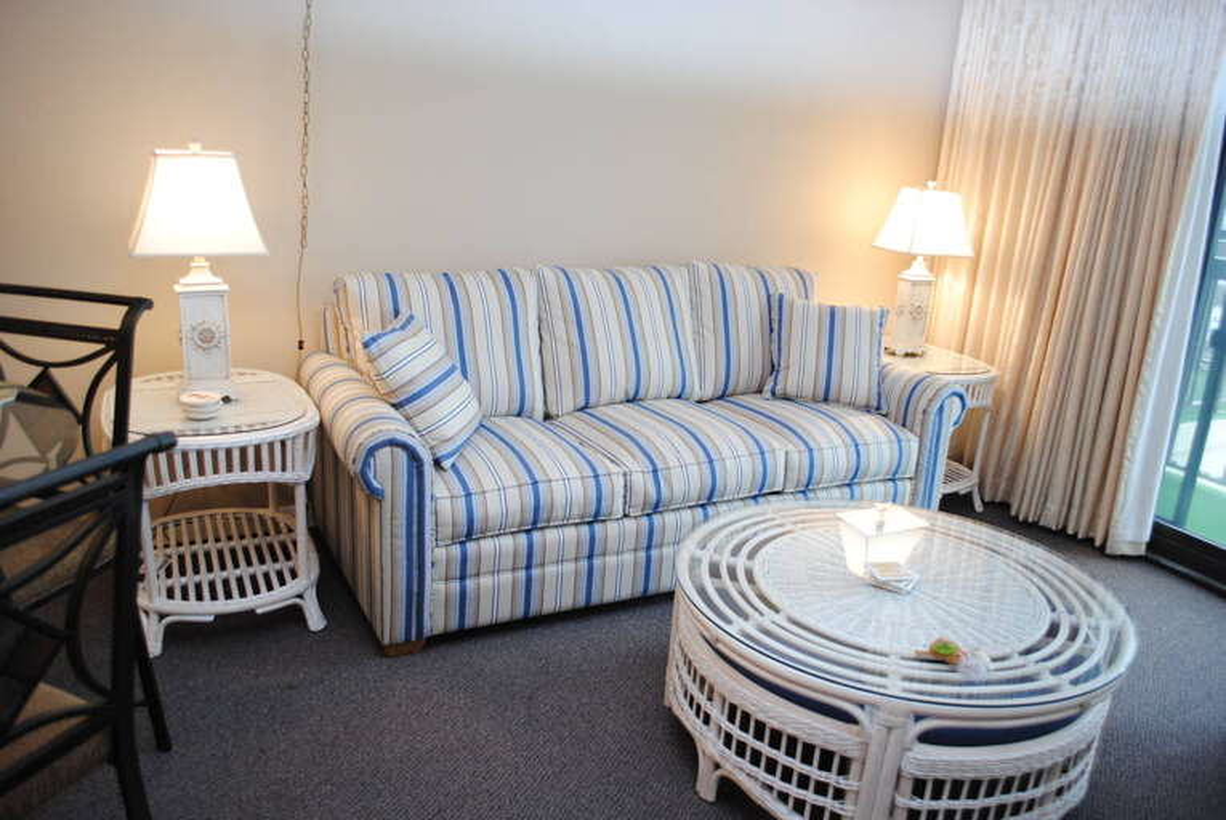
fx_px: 921
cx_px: 613
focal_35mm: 27
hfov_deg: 67.3
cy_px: 410
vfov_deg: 48.0
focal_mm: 18
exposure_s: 1/30
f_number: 3.5
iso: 250
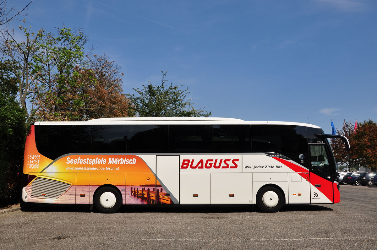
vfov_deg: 41.6
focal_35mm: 32
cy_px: 125
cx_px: 188
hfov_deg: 59.6
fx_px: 329
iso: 200
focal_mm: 21
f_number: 10
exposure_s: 1/400
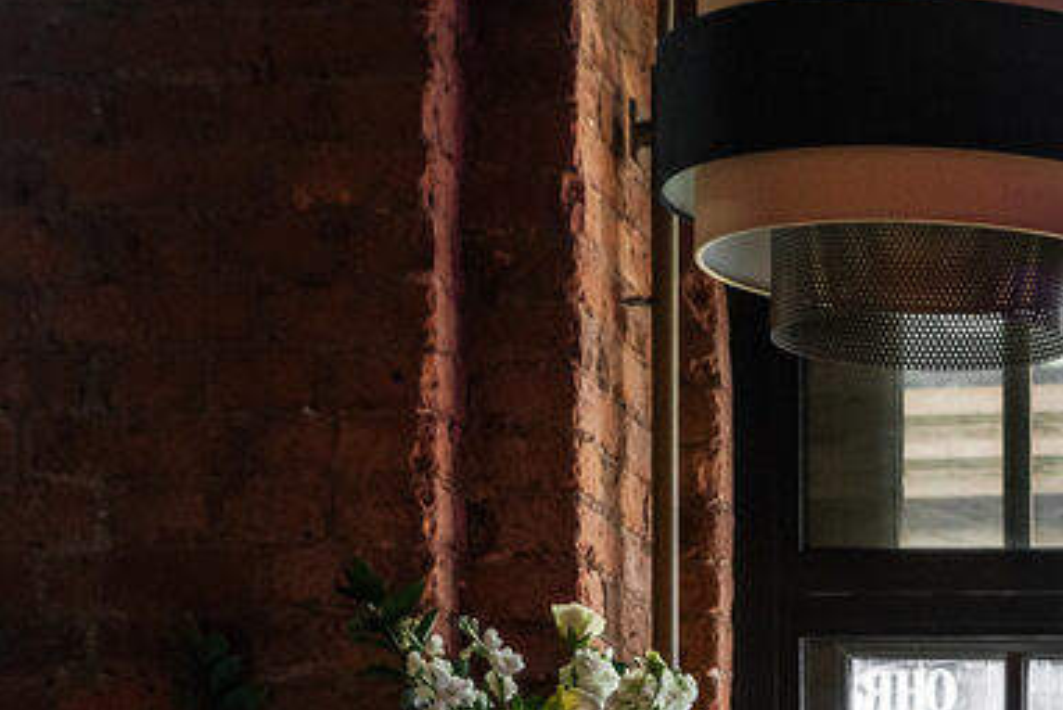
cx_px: 1466
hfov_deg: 14.5
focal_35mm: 134
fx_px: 3958
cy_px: 1039
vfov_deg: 10.0
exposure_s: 1/50
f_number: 5
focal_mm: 40
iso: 500
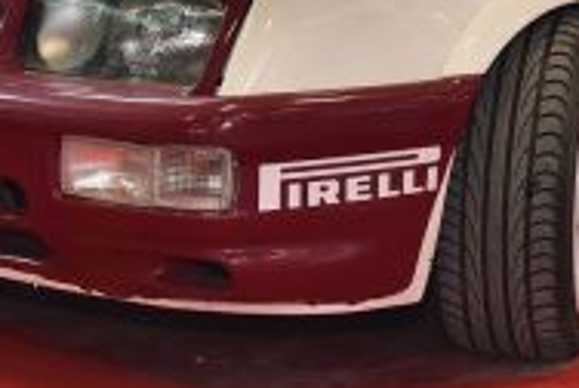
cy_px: -166
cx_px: 385
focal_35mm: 121
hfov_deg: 16.9
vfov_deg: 11.0
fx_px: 1949
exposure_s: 1/250
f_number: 5.6
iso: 1250
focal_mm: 35
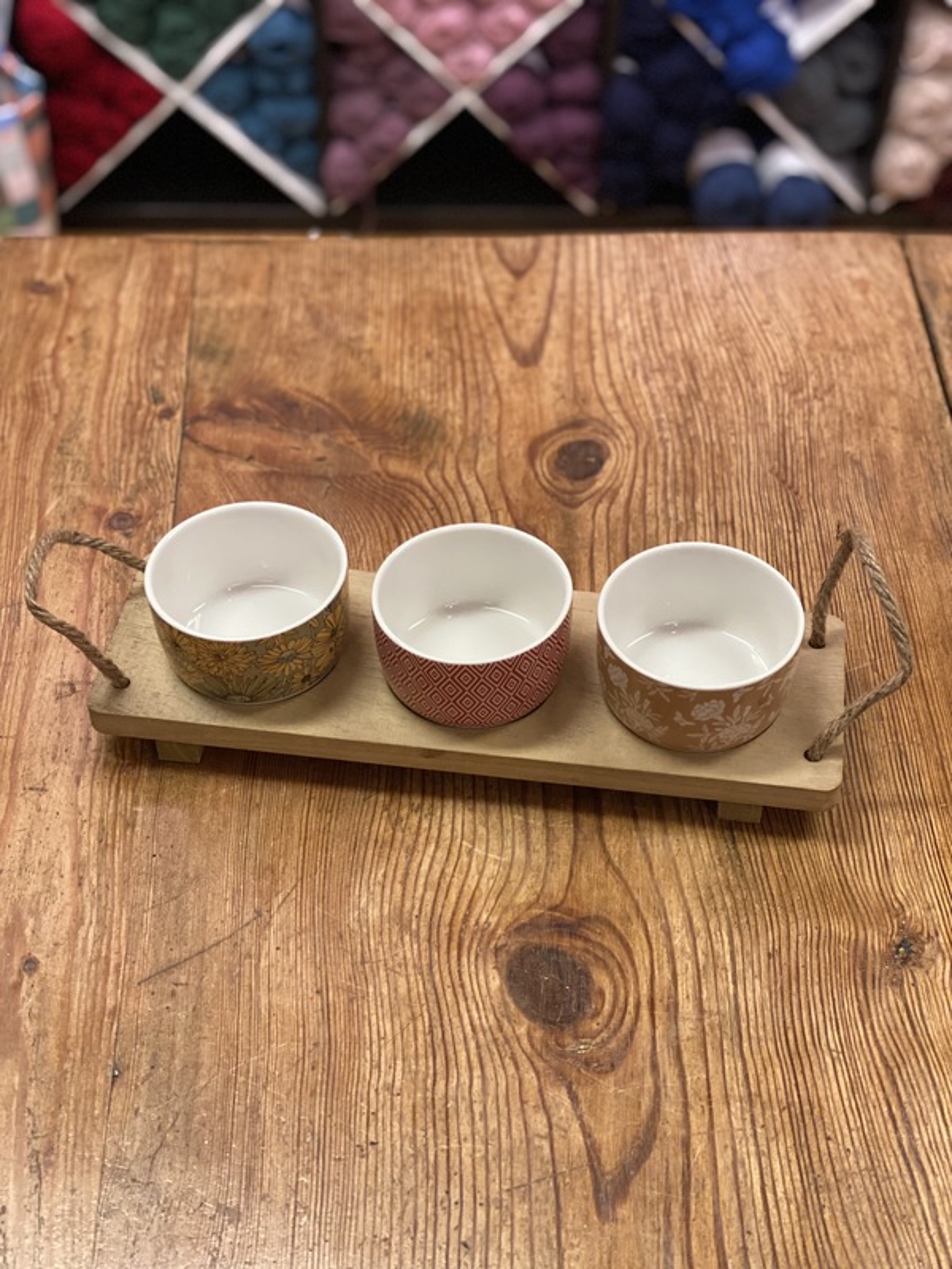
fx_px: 1907
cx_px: 476
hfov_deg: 28.0
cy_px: 634
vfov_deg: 36.8
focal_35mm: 52
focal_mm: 6
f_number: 2
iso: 200
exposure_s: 1/100
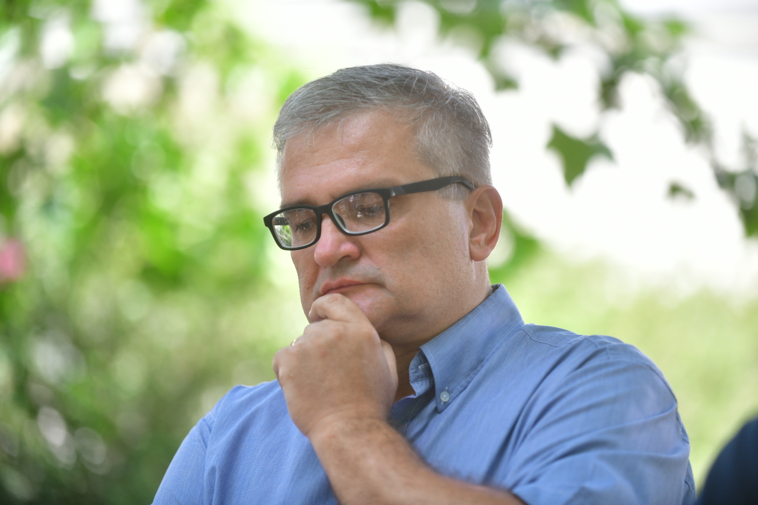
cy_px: 252
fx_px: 2948
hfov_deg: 14.7
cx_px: 379
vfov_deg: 9.8
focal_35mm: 140
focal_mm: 140
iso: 220
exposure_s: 1/400
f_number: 2.8
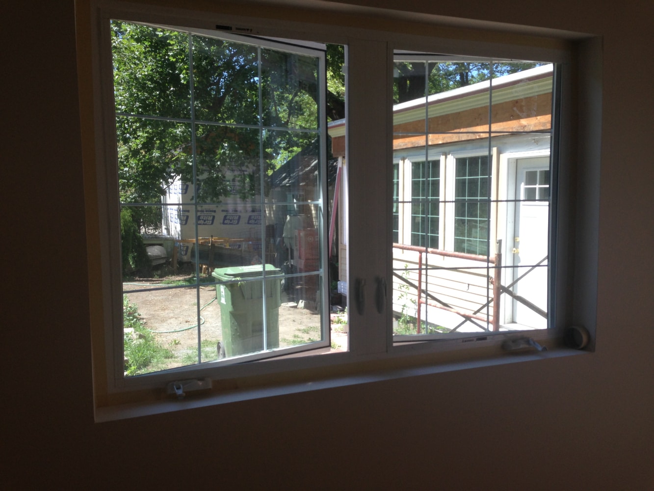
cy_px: 246
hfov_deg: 55.3
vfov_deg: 43.0
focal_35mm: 33
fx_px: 624
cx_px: 327
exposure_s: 1/173
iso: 50
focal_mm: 4.13
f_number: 2.4
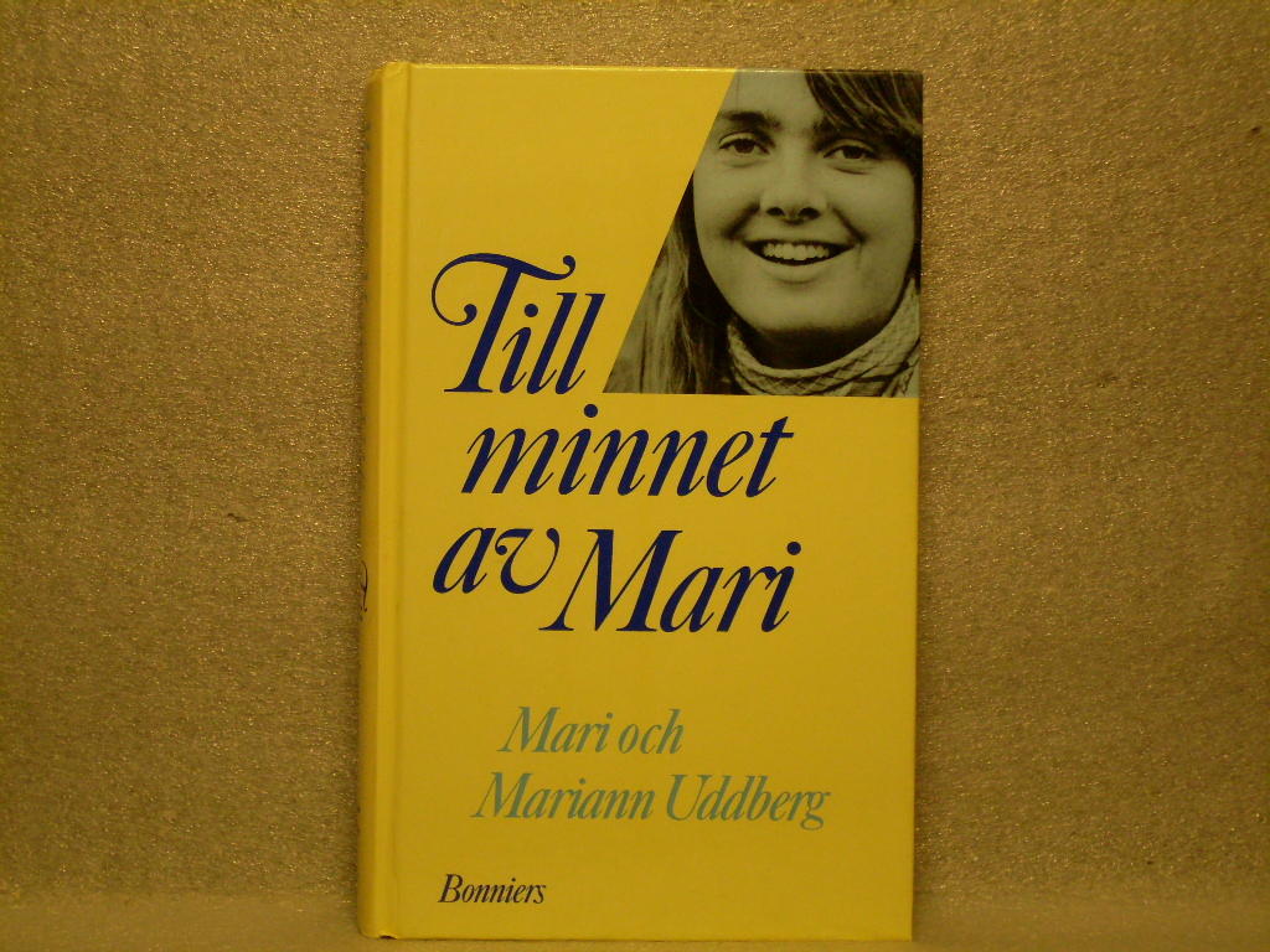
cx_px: 635
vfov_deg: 18.2
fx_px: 2972
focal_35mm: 81
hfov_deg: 24.1
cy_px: 476
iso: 200
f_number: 4
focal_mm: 13.5
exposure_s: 1/30
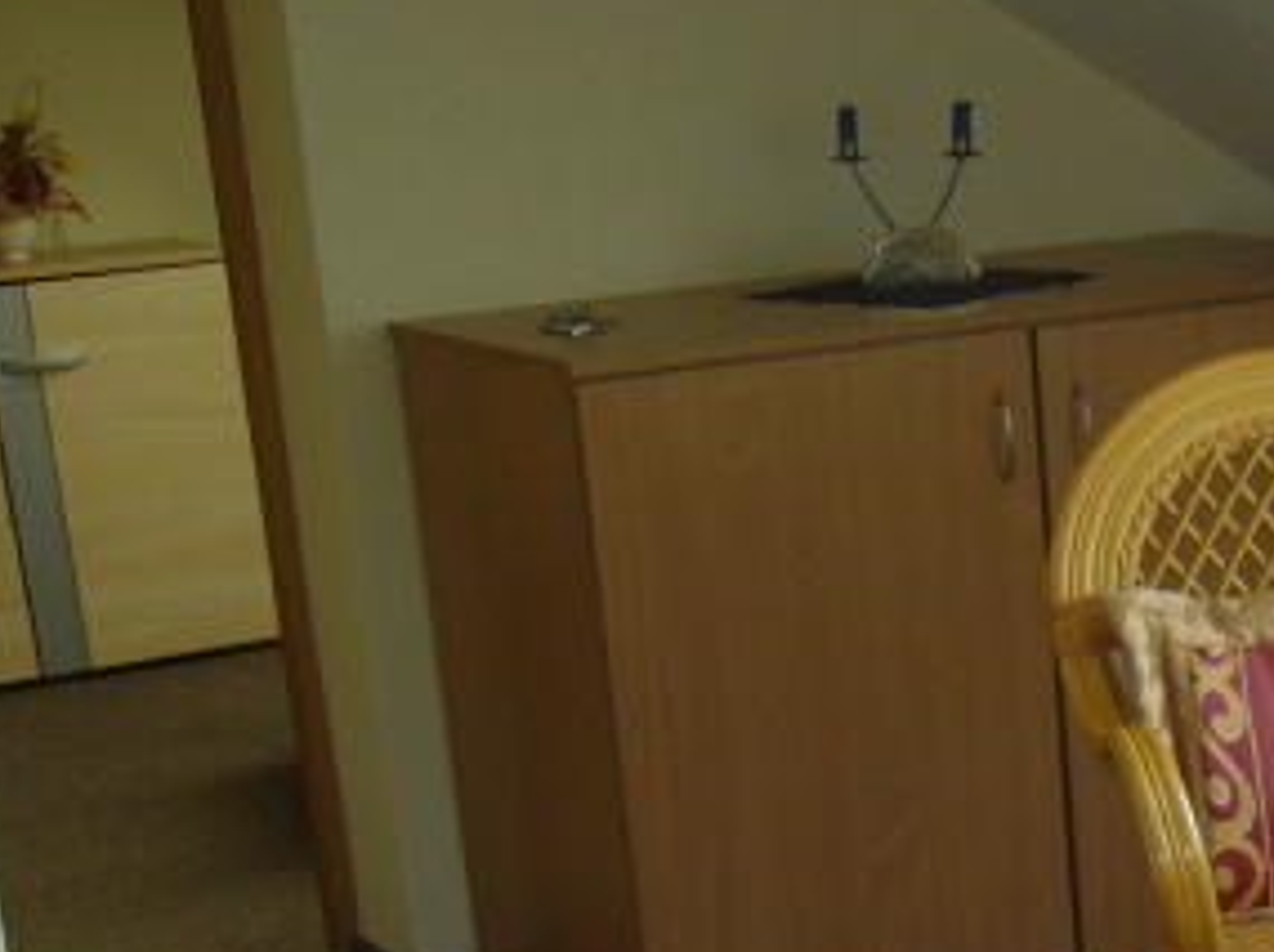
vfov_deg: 16.9
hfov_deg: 21.7
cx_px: 1437
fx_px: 3124
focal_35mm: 85
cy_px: 956
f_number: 2.8
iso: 100
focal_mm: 5.8
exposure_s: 1/60
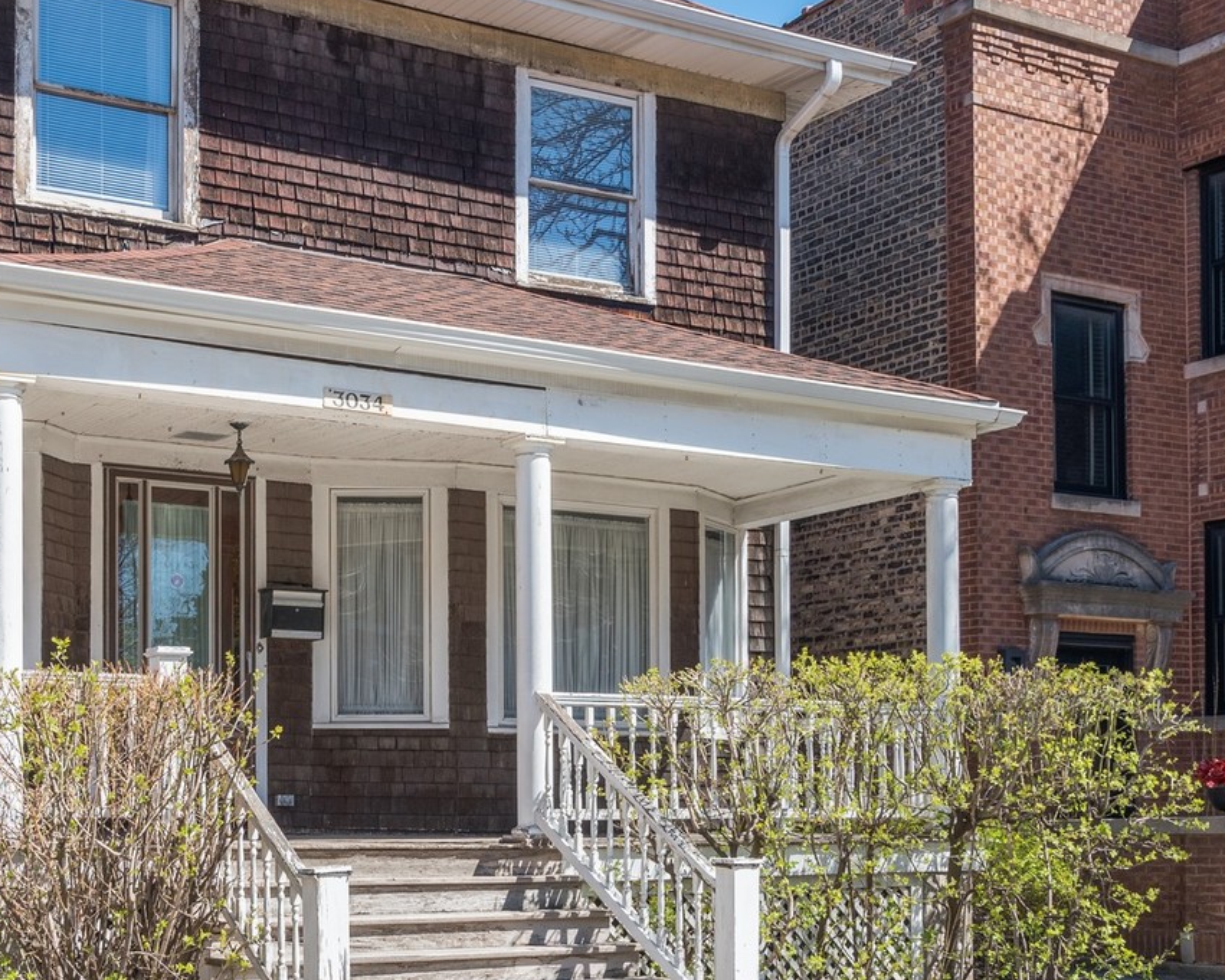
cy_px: 331
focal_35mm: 50
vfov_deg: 30.1
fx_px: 1813
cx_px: 430
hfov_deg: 37.0
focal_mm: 28
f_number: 8
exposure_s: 1/250
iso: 200
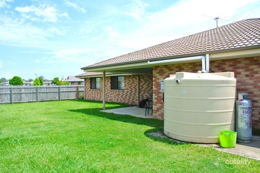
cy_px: 86
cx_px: 130
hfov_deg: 67.4
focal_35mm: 27
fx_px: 195
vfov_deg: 47.9
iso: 100
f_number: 4.5
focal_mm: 10
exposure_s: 1/640
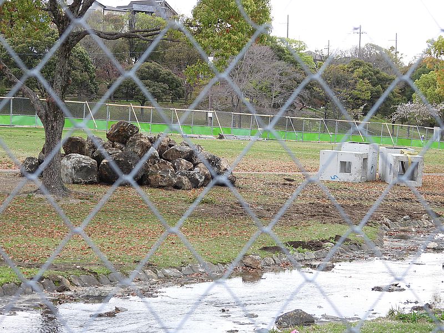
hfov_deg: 18.7
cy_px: 166
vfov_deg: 14.1
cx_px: 222
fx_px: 1347
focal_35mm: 105
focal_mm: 18.7
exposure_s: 1/100
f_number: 4
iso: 100
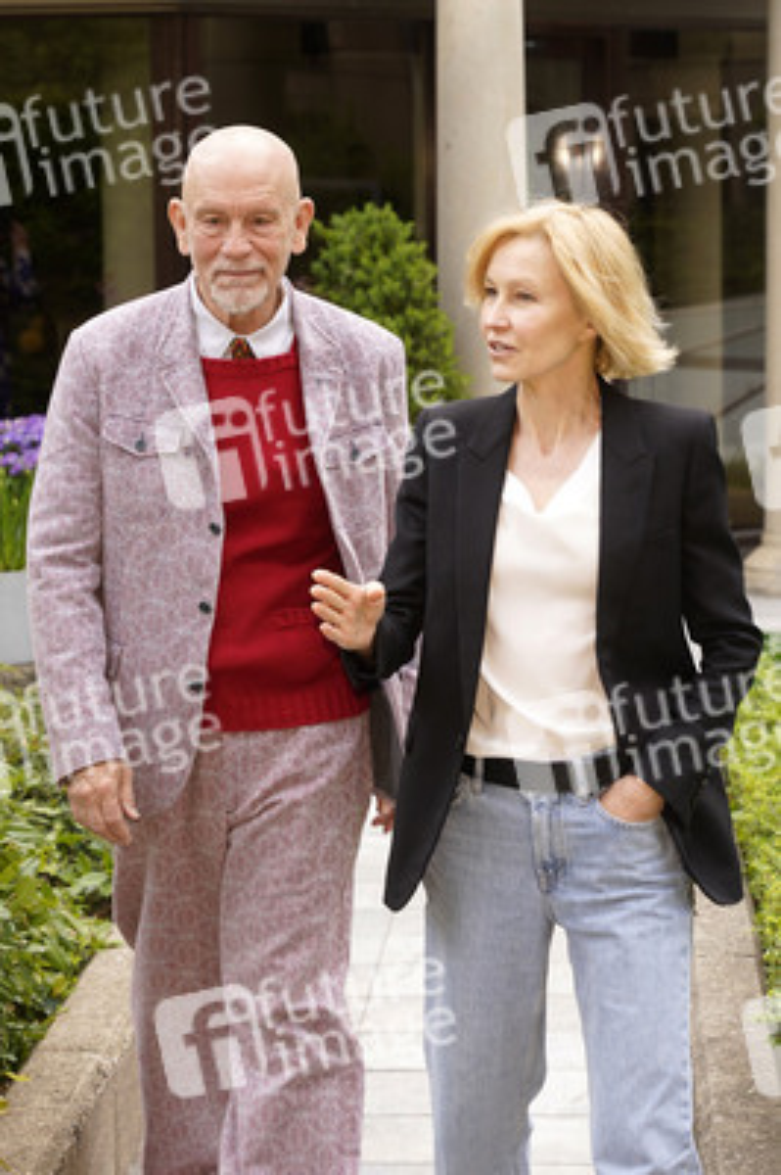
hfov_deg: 20.0
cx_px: 390
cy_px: 588
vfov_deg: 29.7
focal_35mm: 68
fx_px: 2217
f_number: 5.6
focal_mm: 68
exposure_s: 1/160
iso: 100
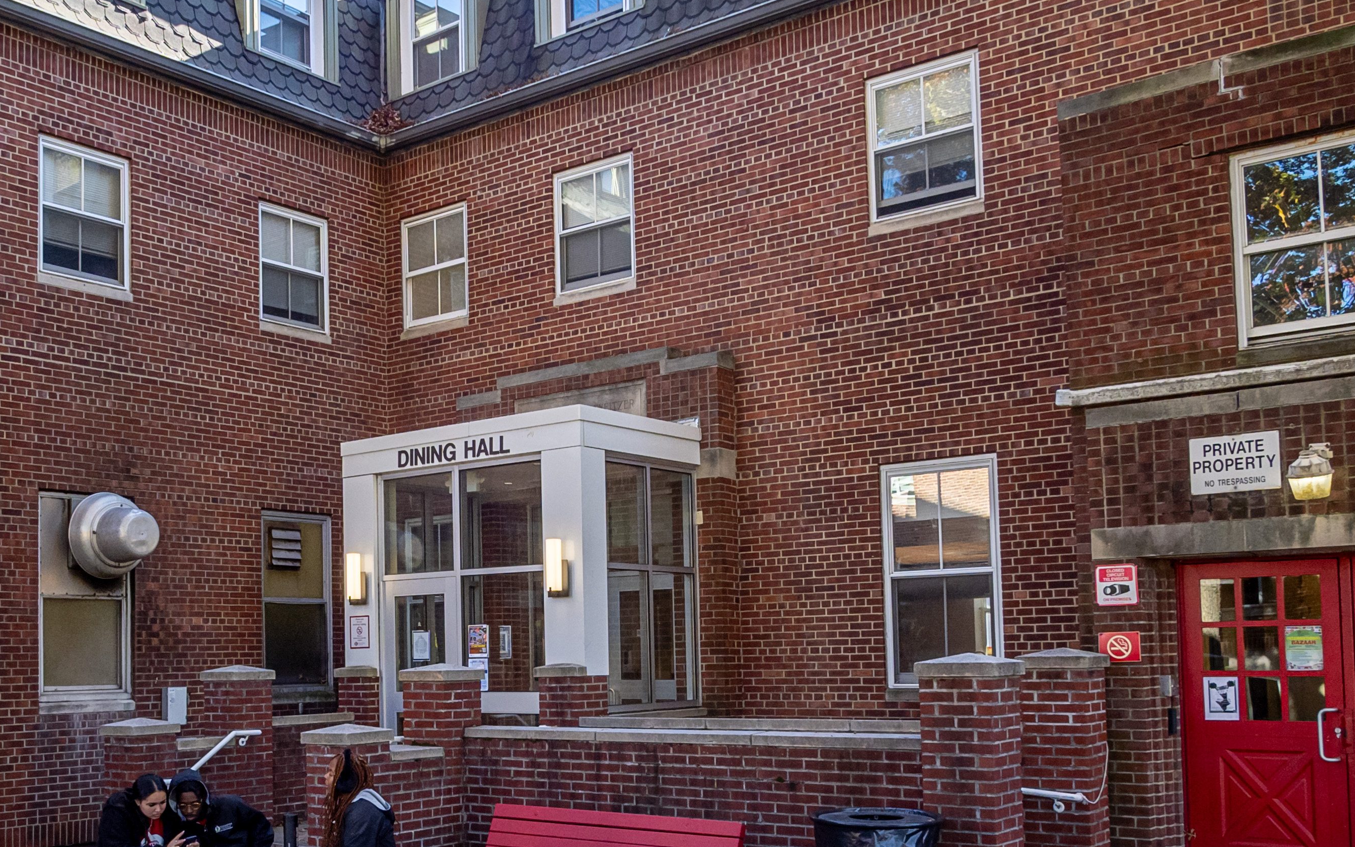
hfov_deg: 52.0
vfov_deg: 34.0
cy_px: 582
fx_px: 1366
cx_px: 475
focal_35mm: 37
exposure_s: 1/200
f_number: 5.6
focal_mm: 9
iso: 200
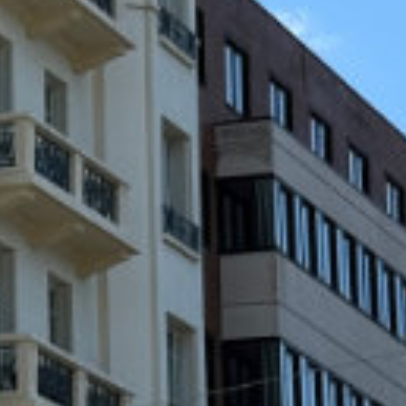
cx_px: -544
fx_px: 3503
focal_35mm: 264
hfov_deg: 6.3
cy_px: 94
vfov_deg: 6.6
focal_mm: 6.8
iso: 64
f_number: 1.8
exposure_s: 1/2577
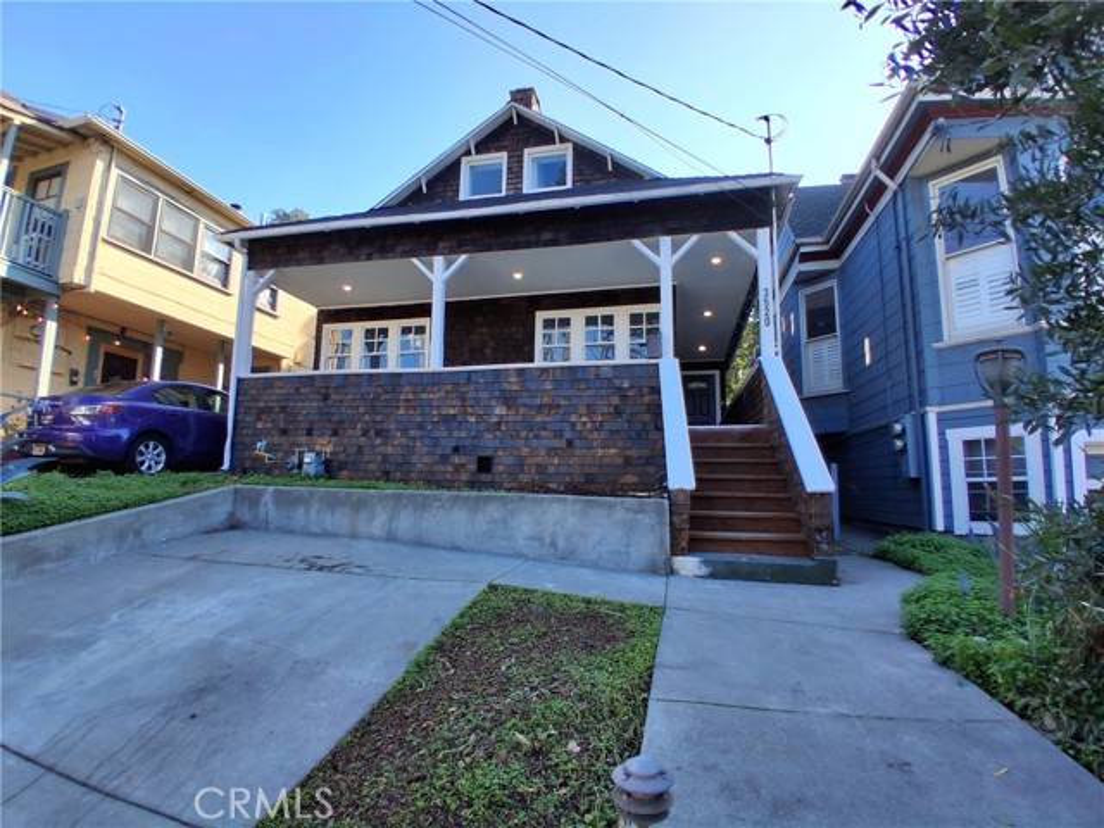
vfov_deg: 74.7
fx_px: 542
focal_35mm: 17
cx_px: 552
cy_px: 414
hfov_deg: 91.0
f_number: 2.2
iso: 50
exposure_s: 1/487
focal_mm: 1.4
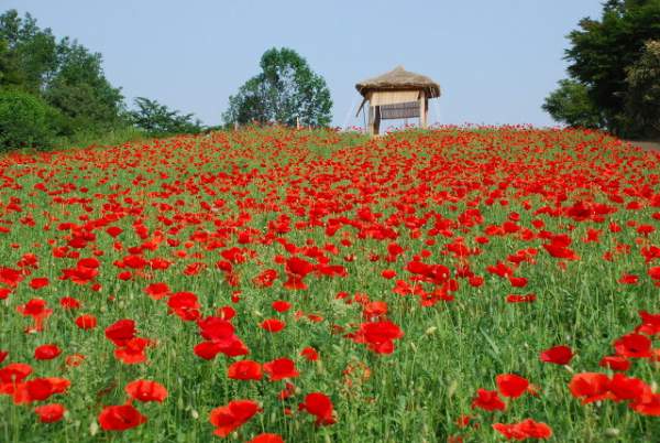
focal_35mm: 52
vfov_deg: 25.8
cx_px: 330
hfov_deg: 37.8
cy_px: 222
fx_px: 964
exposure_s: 1/1000
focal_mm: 35
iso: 800
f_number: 8
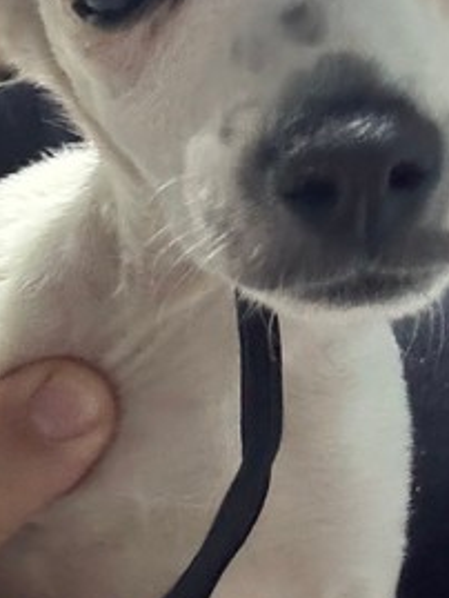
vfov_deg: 22.6
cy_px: 171
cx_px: 137
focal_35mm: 86
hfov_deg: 17.1
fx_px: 1486
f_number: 1.9
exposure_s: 1/33
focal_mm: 2.69
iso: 400
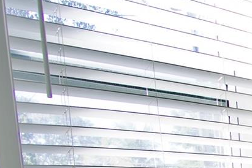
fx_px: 490
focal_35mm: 70
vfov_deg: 17.0
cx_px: 435
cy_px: 276
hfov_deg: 21.1
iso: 400
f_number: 4
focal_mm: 12
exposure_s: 1/160
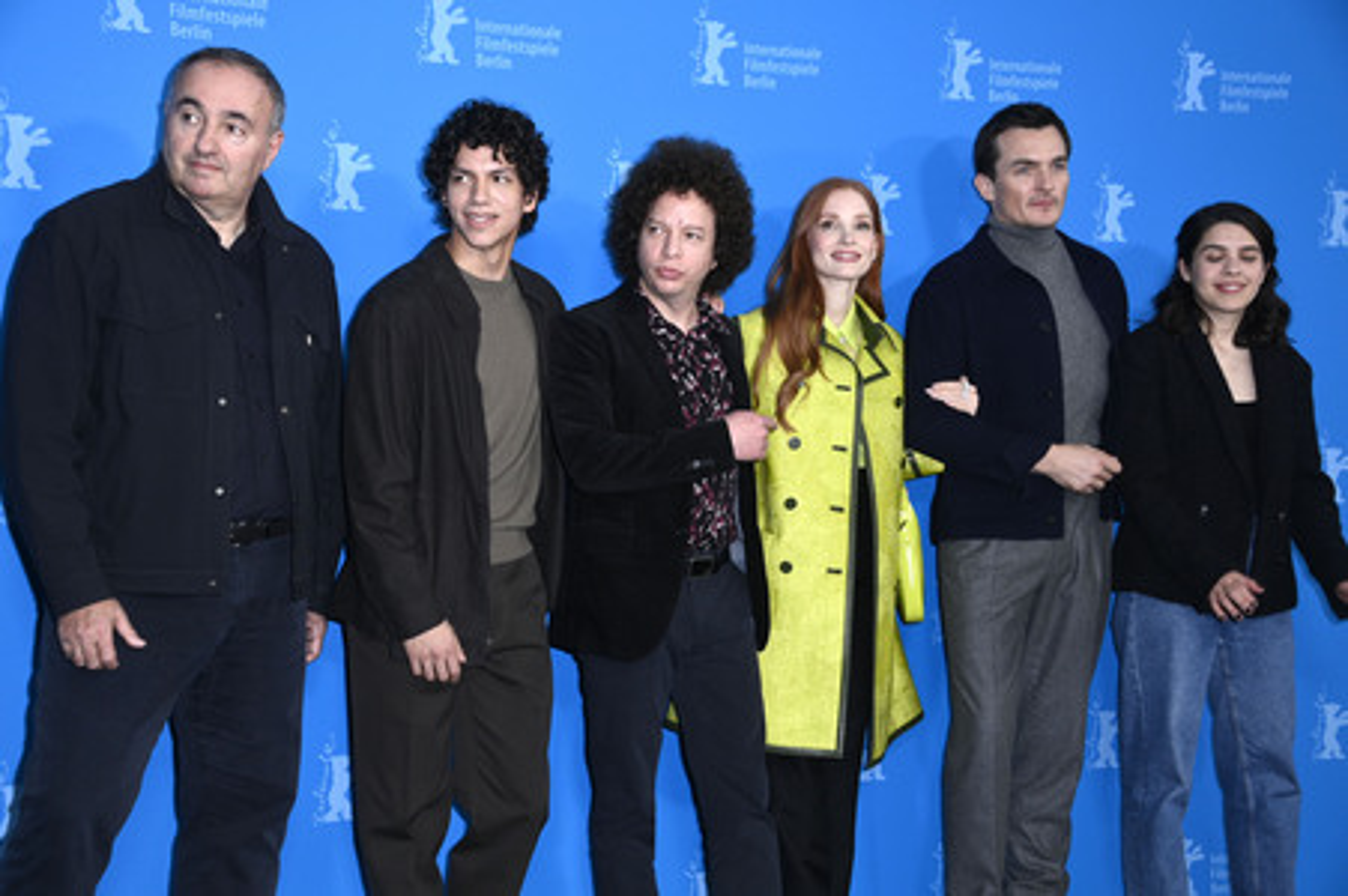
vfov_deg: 23.3
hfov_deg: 34.5
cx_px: 674
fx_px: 2170
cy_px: 448
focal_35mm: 58
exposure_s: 1/200
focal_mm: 58
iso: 1000
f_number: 5.6
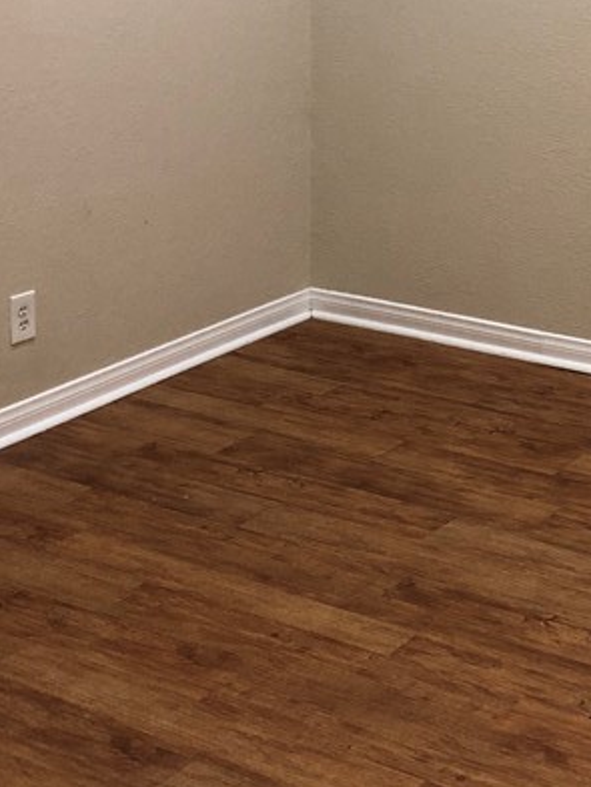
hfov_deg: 19.6
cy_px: 82
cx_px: 575
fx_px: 1661
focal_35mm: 73
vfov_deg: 25.8
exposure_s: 1/30
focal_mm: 3.99
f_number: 1.8
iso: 40
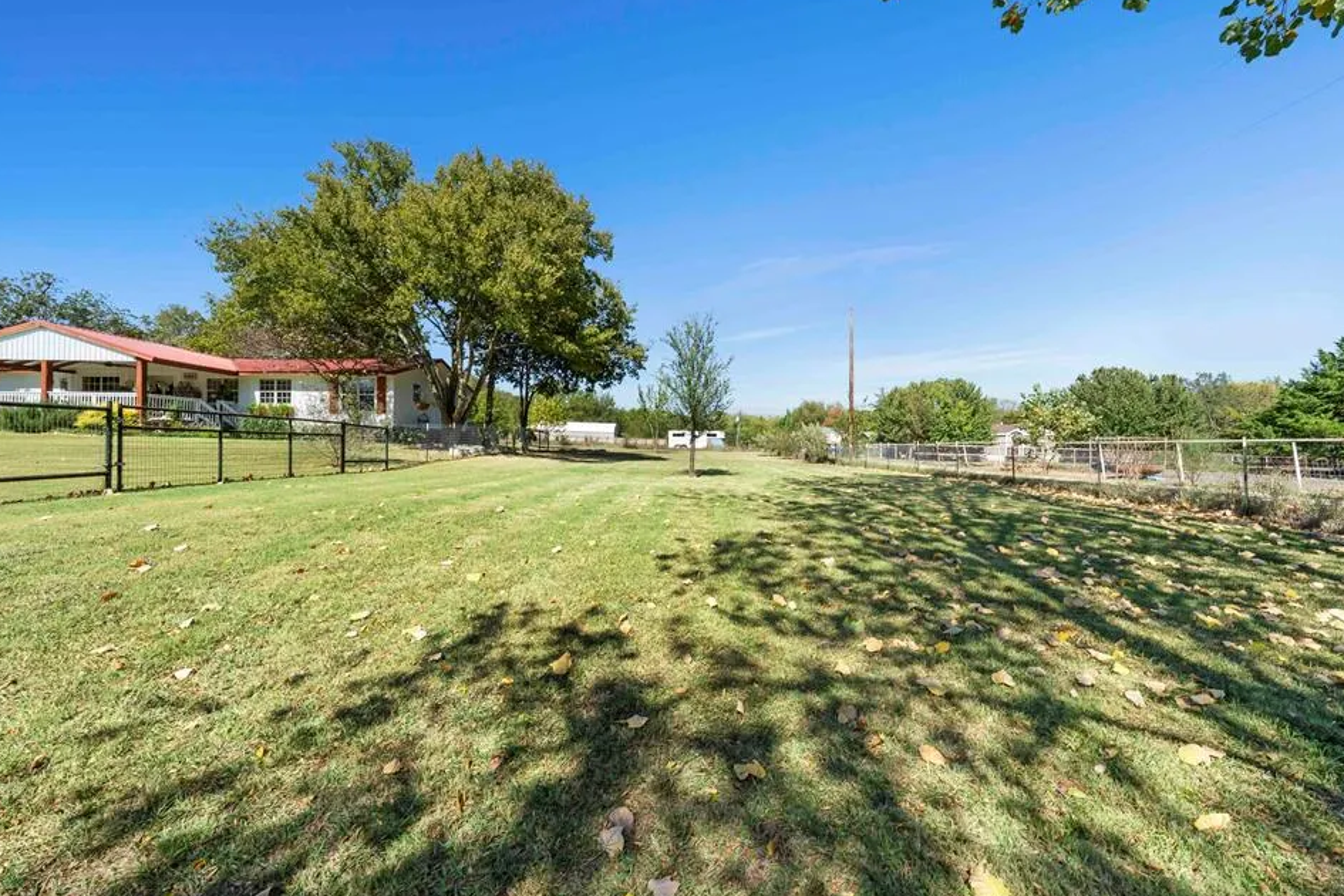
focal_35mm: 13
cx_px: 661
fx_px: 485
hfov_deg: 108.3
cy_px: 468
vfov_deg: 85.4
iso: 100
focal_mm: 12
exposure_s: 1/80
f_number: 11
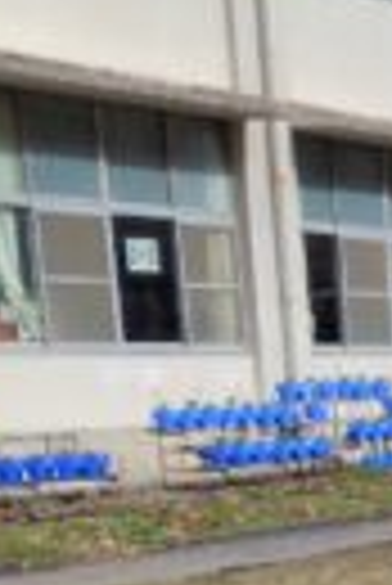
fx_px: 1792
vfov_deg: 16.8
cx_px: 798
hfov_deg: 11.2
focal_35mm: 110
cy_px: 891
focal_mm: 5.6
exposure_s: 1/370
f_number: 1.9
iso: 50
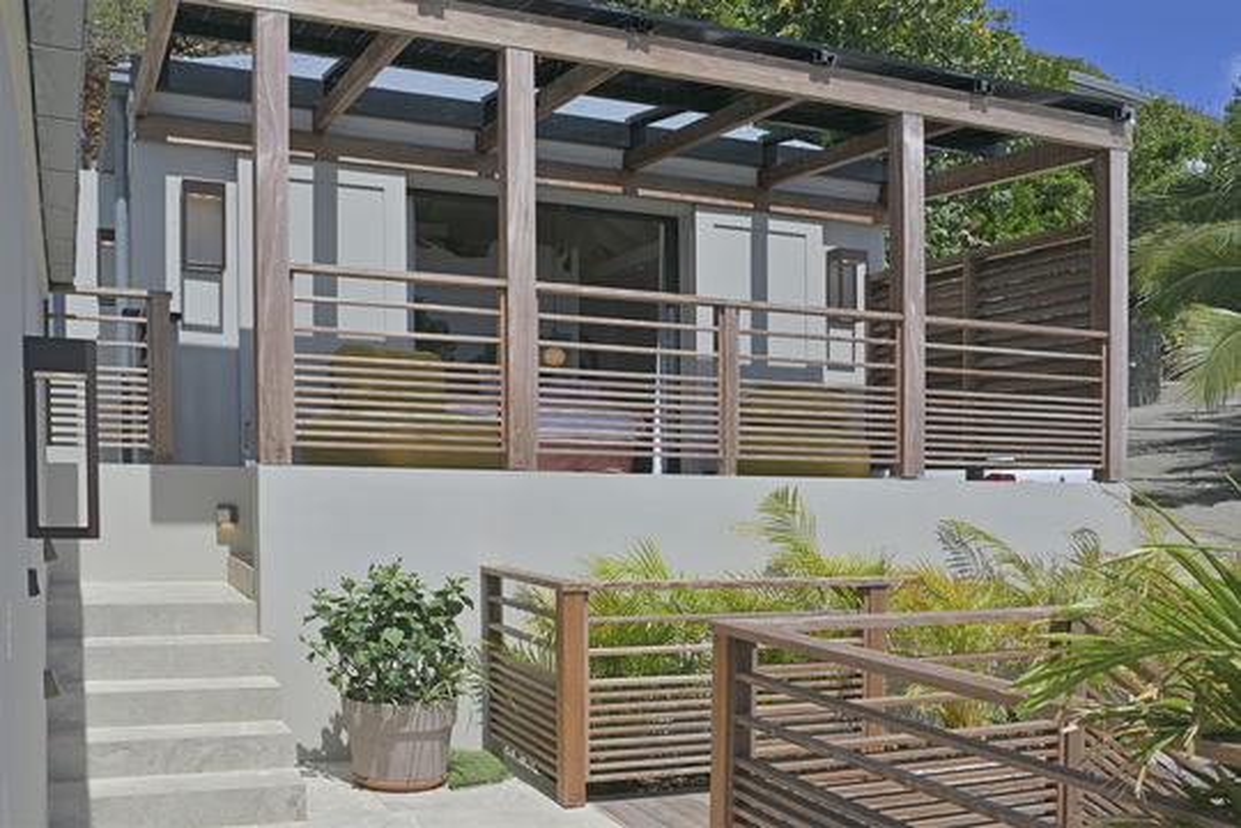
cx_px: 620
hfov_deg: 59.5
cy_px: 414
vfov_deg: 41.7
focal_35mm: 32
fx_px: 1086
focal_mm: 31.5
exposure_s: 1/800
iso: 320
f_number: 13
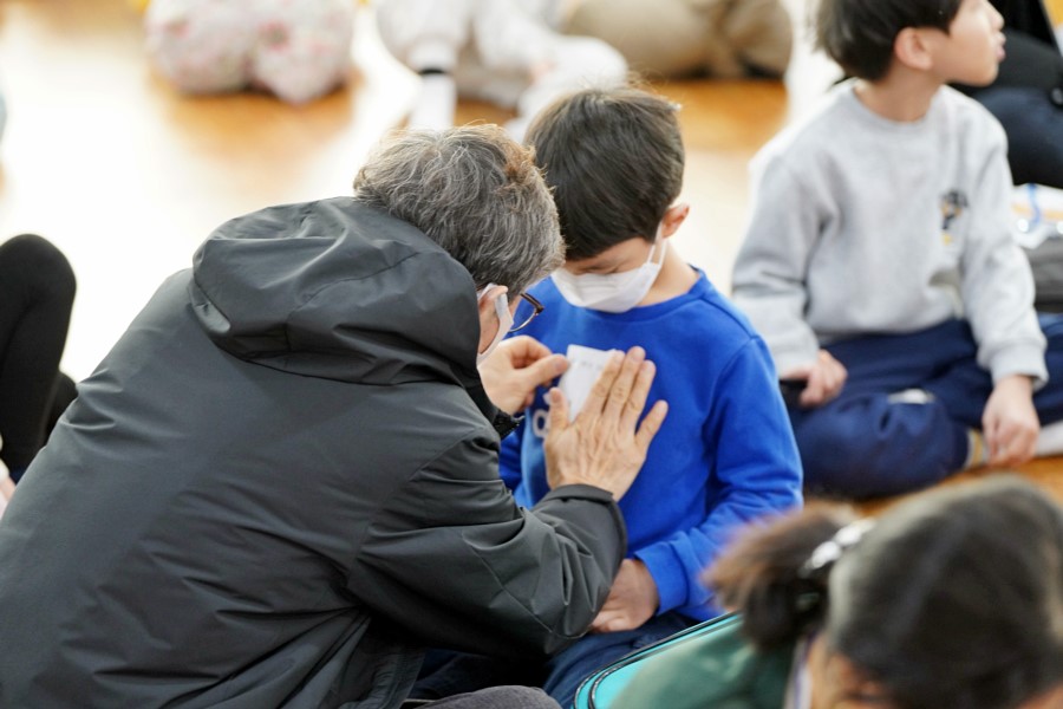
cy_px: 354
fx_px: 3395
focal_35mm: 115
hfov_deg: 17.8
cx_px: 532
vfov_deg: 11.9
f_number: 2.8
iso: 2500
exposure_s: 1/160
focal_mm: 115
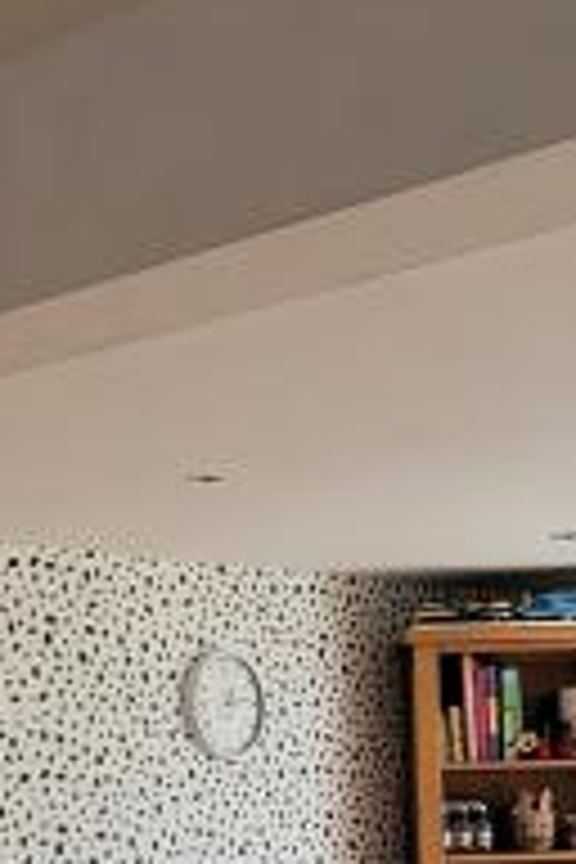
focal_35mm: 72
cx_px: 392
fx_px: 1728
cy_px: 994
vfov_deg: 25.6
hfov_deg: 18.9
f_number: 2.2
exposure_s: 1/100
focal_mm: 1.74
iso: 32
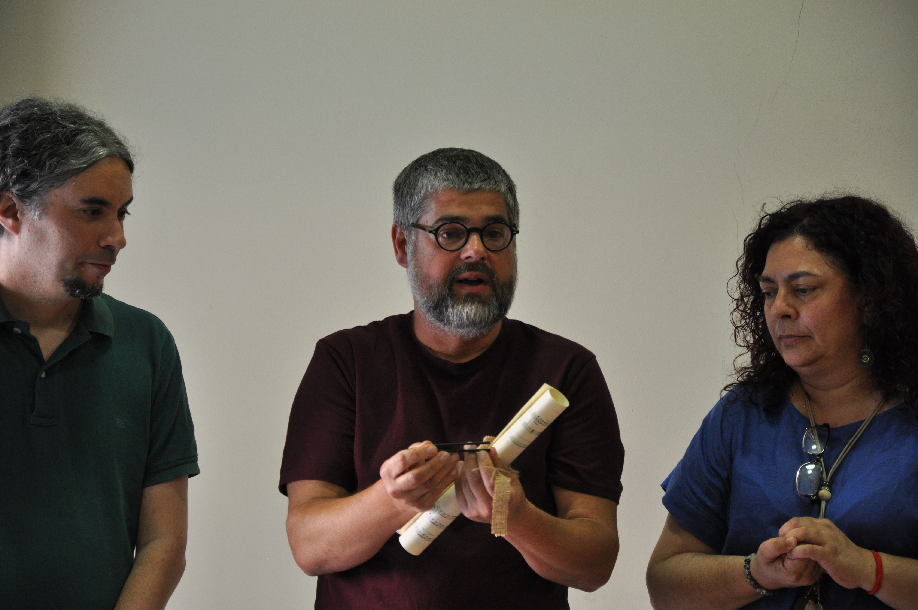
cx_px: 459
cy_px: 305
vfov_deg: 8.7
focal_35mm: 158
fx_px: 4011
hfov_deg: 13.1
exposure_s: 1/50
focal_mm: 105
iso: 800
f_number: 5.6
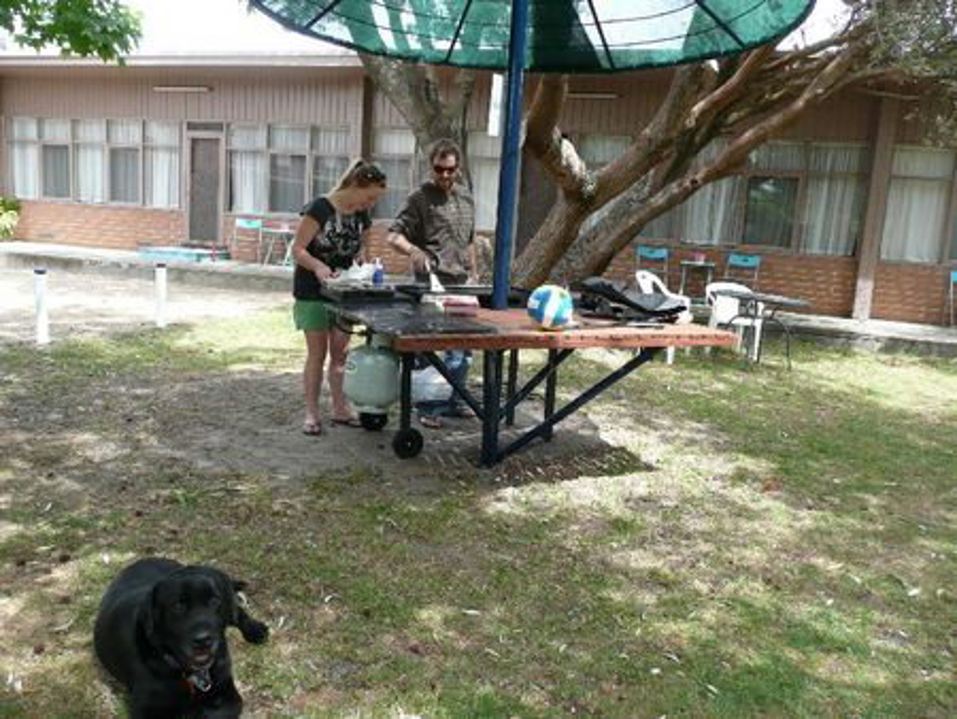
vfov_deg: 49.8
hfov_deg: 63.4
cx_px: 478
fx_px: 775
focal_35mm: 28
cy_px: 360
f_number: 3.3
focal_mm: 4.6
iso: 100
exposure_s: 1/125
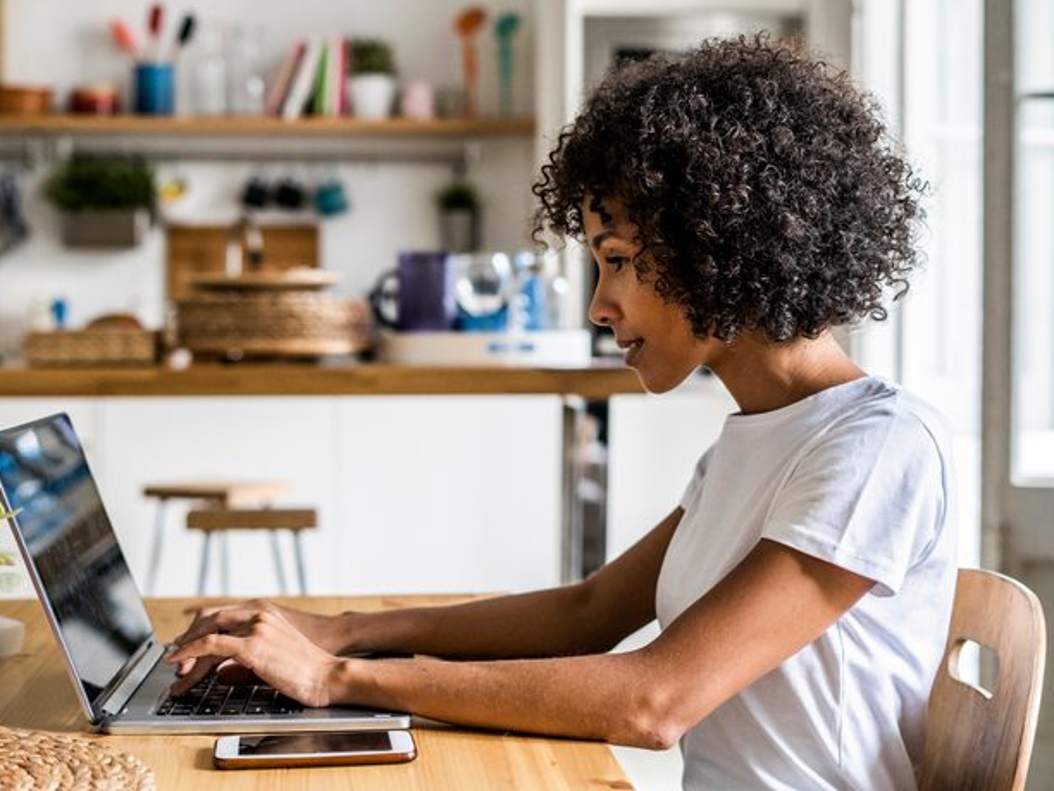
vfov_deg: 26.6
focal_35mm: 55
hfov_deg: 34.9
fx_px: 1675
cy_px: 394
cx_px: 486
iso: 2500
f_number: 2.8
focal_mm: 50
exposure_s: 1/200
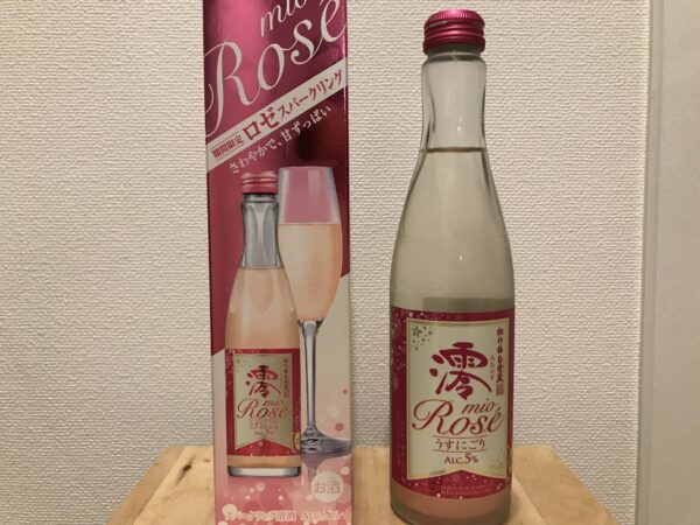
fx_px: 566
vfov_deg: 49.7
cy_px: 262
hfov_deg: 63.4
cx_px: 350
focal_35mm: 28
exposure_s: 1/15
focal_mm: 3.99
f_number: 1.8
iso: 50
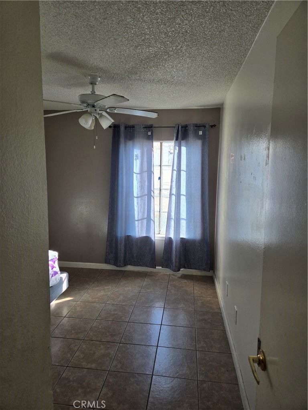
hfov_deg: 58.9
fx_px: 273
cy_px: 205
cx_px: 154
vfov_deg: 73.9
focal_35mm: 23
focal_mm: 5.4
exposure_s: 1/180
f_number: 1.8
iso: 50
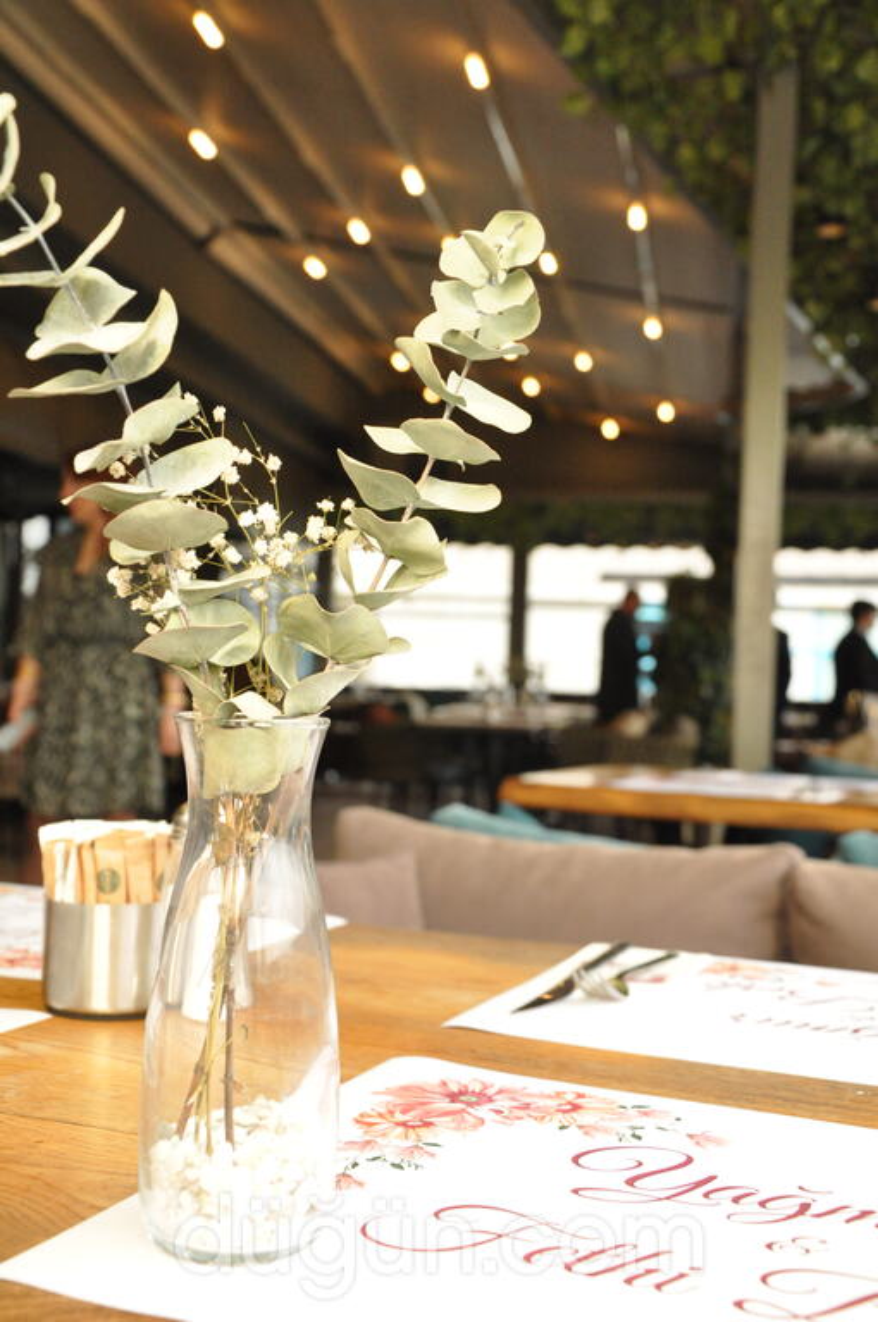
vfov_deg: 46.5
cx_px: 439
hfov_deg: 31.8
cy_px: 661
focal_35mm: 42
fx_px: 1541
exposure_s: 1/125
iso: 1600
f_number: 5.6
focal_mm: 28
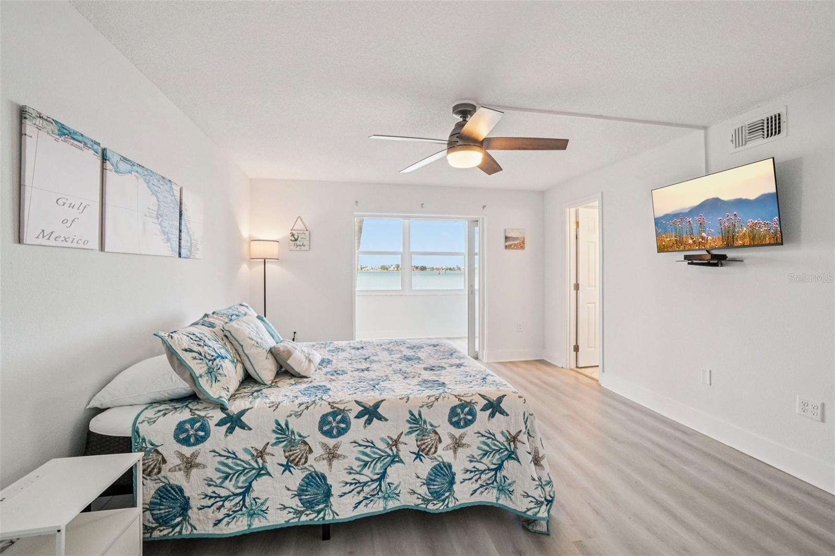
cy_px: 278
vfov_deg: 77.3
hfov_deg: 100.4
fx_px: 348
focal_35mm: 15
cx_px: 418
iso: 250
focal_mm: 10
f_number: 8
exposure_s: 1/30
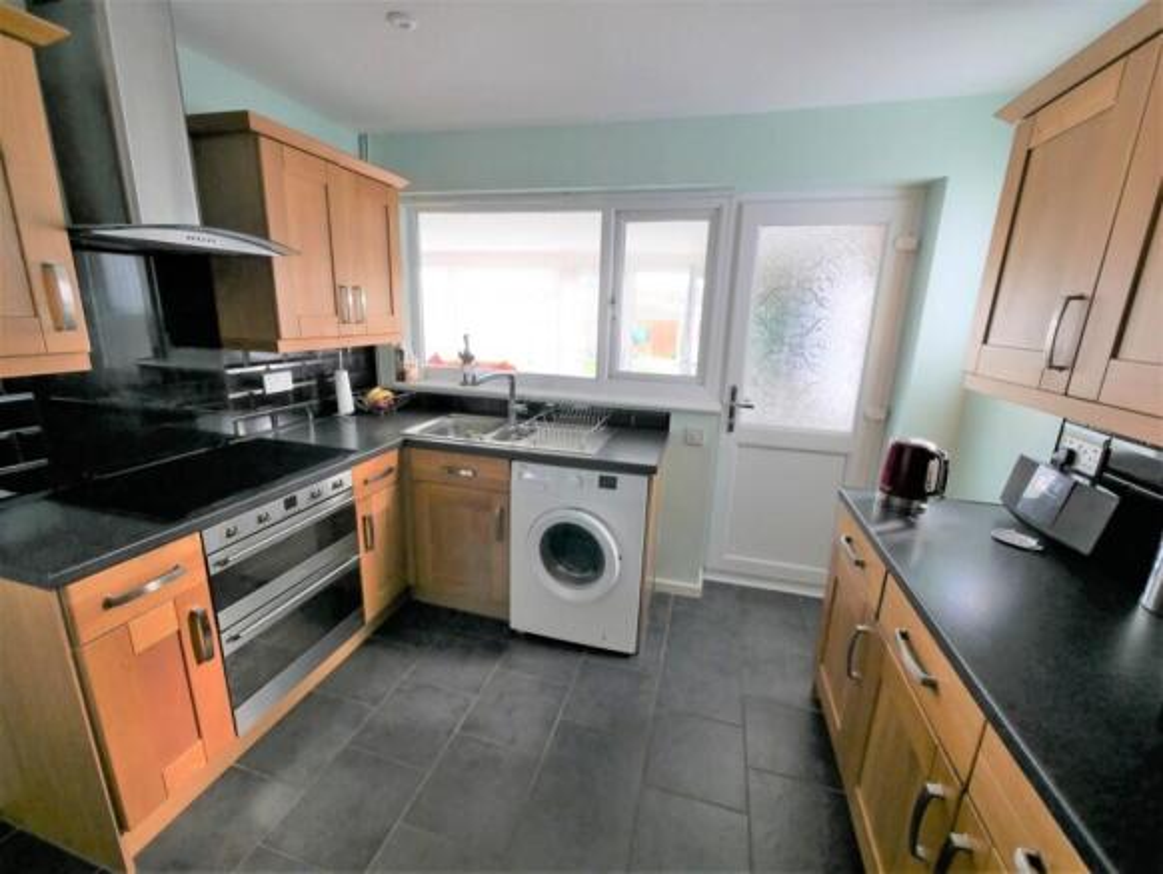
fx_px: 471
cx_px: 582
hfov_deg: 102.0
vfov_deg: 85.7
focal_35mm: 14
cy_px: 437
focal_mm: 7
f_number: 4
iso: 400
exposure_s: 1/60
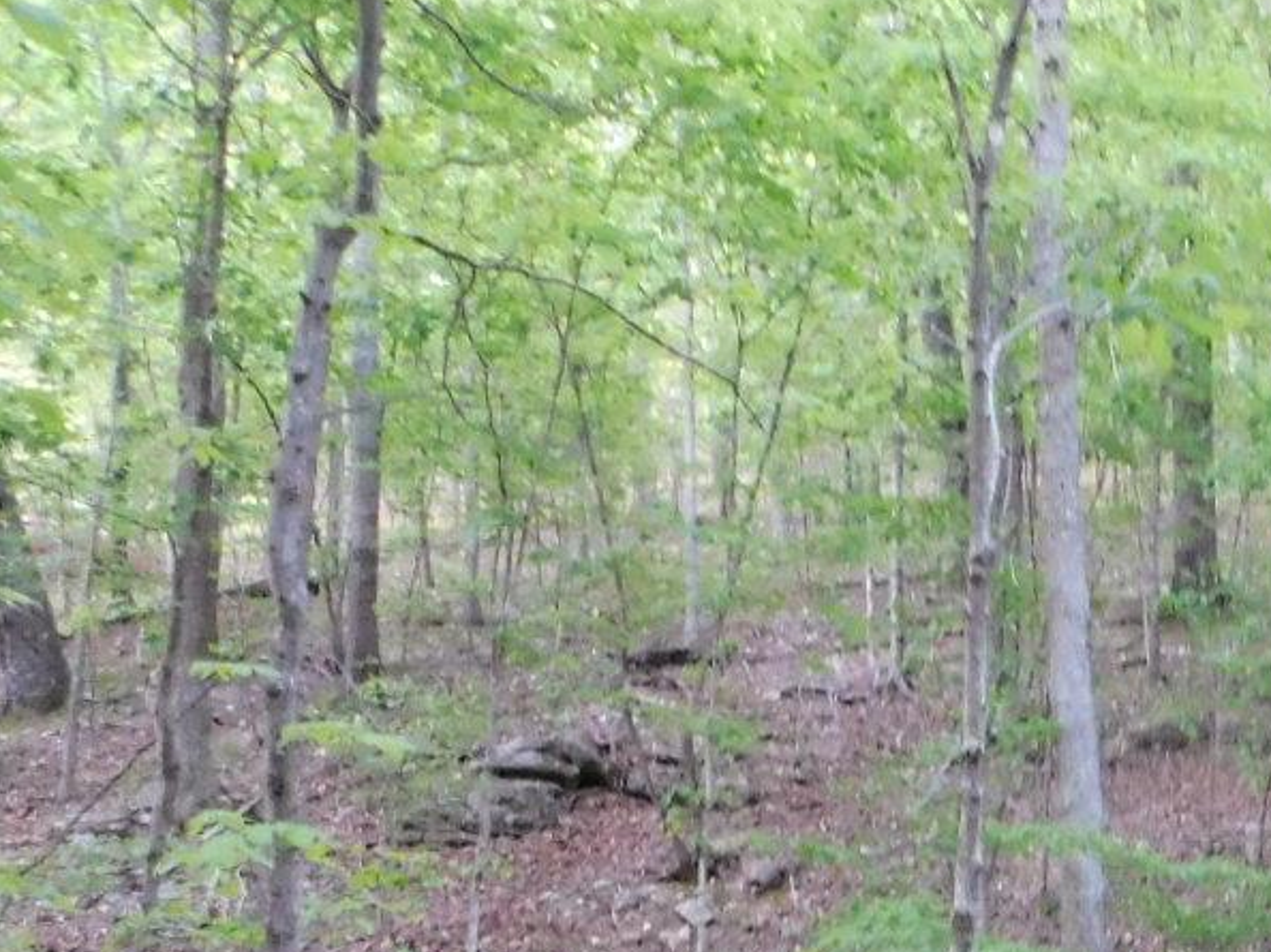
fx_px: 2276
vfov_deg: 22.9
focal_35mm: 62
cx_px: 1470
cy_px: 896
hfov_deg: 27.9
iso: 800
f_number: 3
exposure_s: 1/6
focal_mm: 4
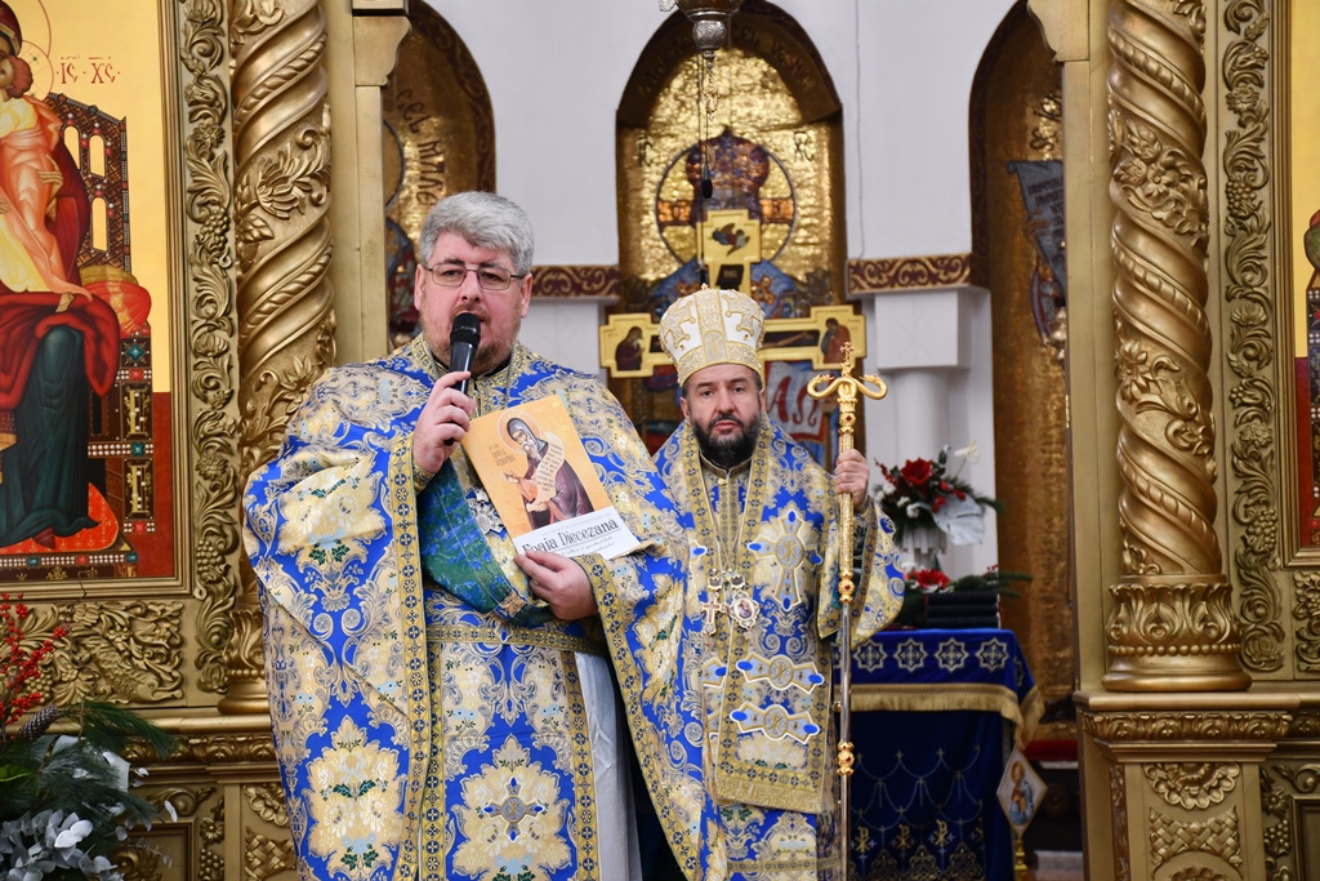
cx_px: 660
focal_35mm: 90
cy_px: 440
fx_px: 3300
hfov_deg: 22.6
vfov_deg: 15.2
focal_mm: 60
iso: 360
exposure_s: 1/60
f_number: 5
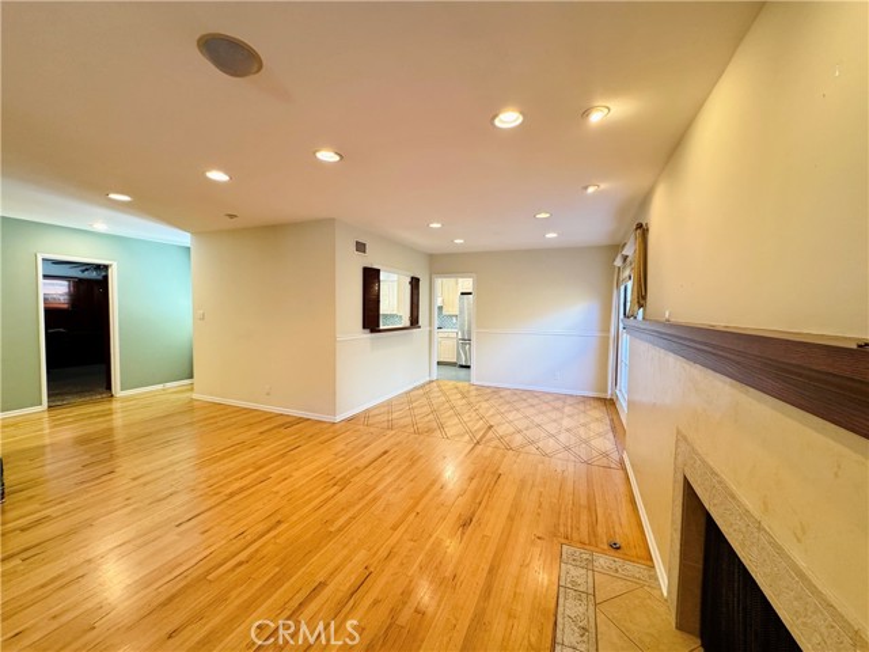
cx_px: 434
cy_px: 326
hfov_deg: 102.1
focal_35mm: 14
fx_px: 351
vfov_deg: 85.7
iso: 320
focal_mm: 2.22
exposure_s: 1/60
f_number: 2.2
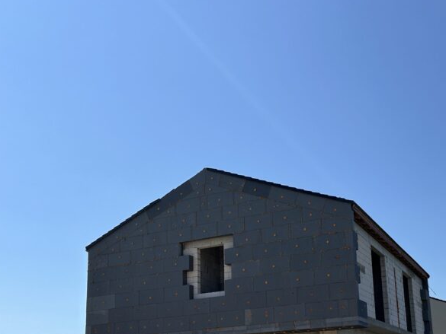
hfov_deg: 44.5
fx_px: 541
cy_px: 272
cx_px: 275
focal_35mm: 42
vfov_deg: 33.3
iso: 80
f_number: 1.78
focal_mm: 6.86
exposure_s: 1/7576
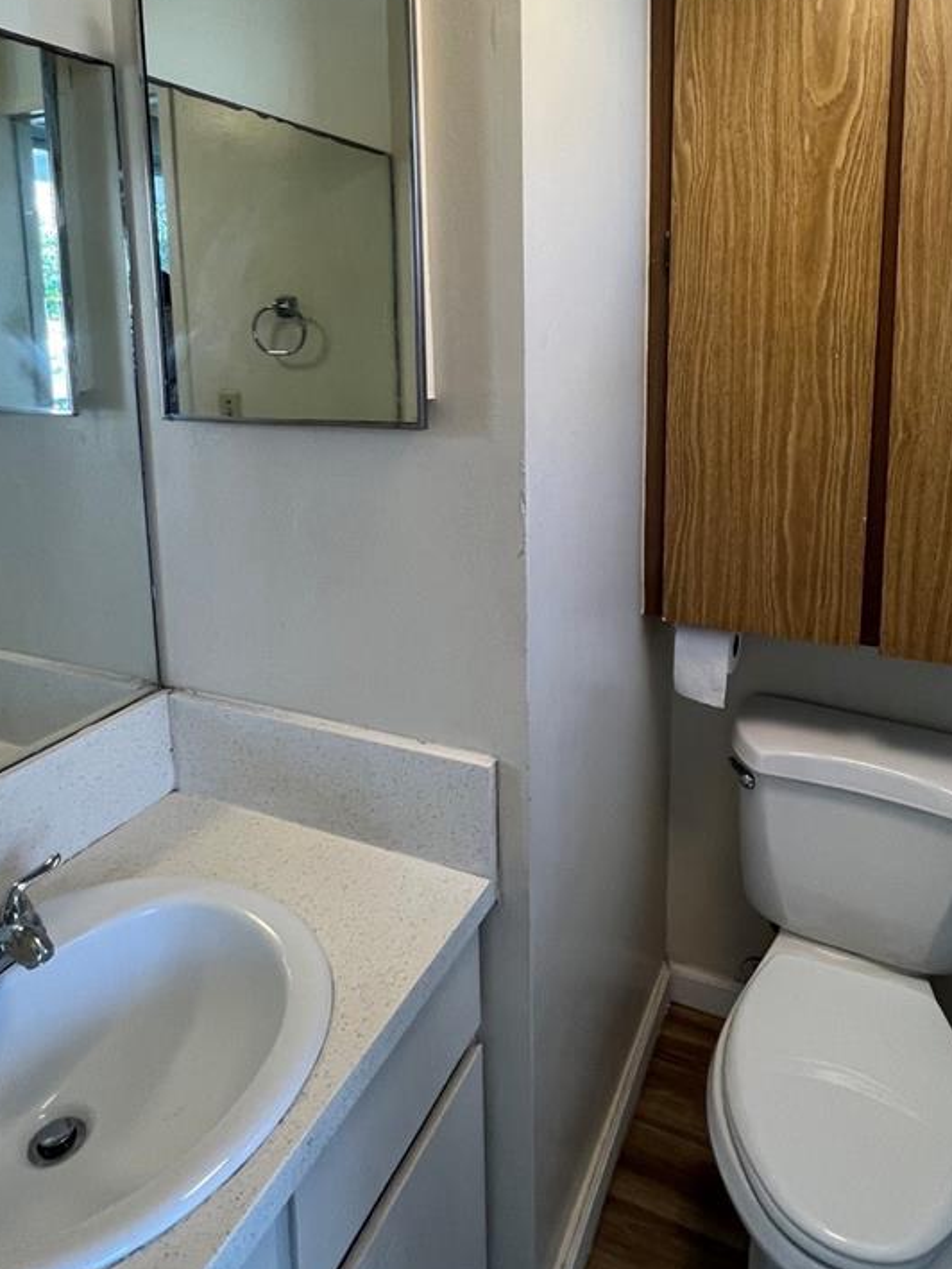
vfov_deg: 74.5
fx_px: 806
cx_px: 506
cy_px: 446
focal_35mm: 22
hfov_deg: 61.0
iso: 125
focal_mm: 1.57
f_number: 1.8
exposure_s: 1/120
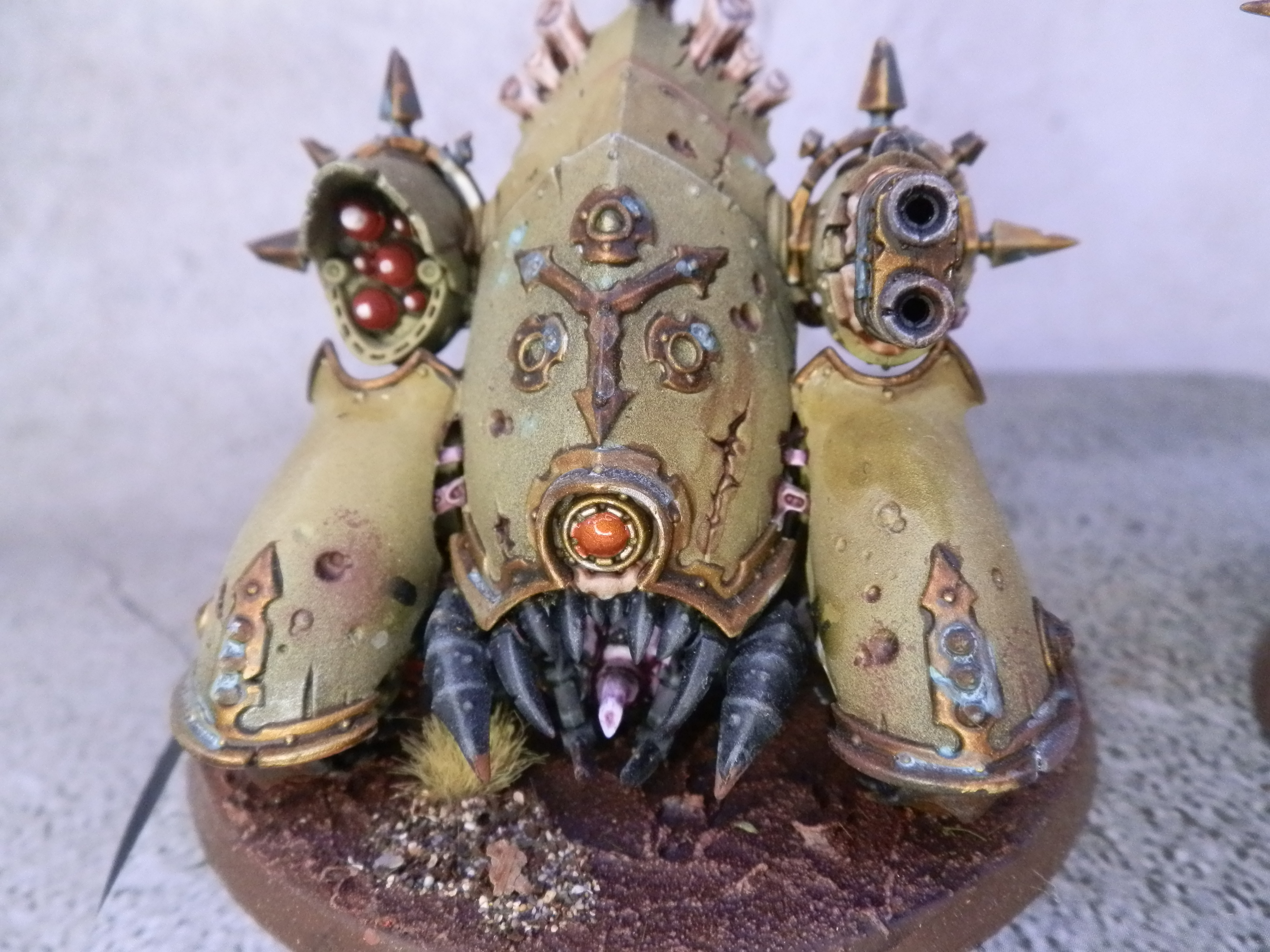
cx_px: 635
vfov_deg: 49.7
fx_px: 1027
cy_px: 476
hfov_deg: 63.4
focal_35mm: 28
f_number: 3.1
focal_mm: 5
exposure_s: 1/80
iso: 400
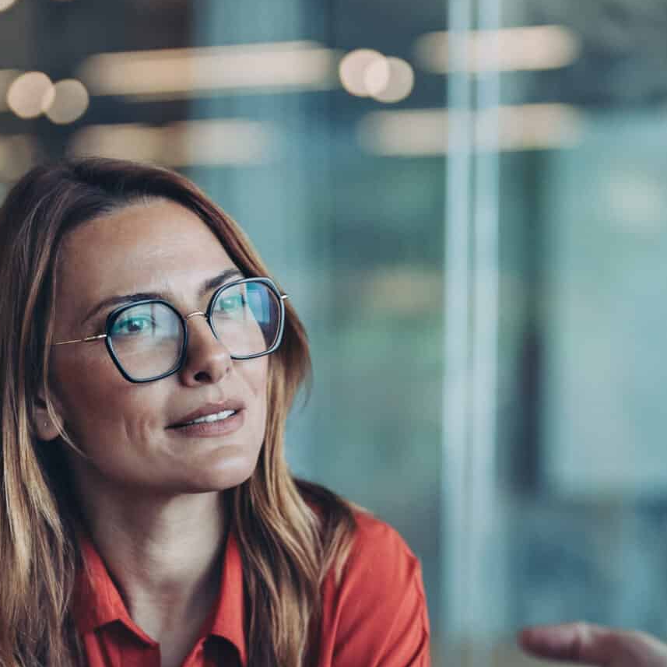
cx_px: 436
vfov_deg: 13.6
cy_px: 648
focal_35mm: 127
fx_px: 2769
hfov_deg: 13.7
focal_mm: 50
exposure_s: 1/800
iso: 640
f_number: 1.4
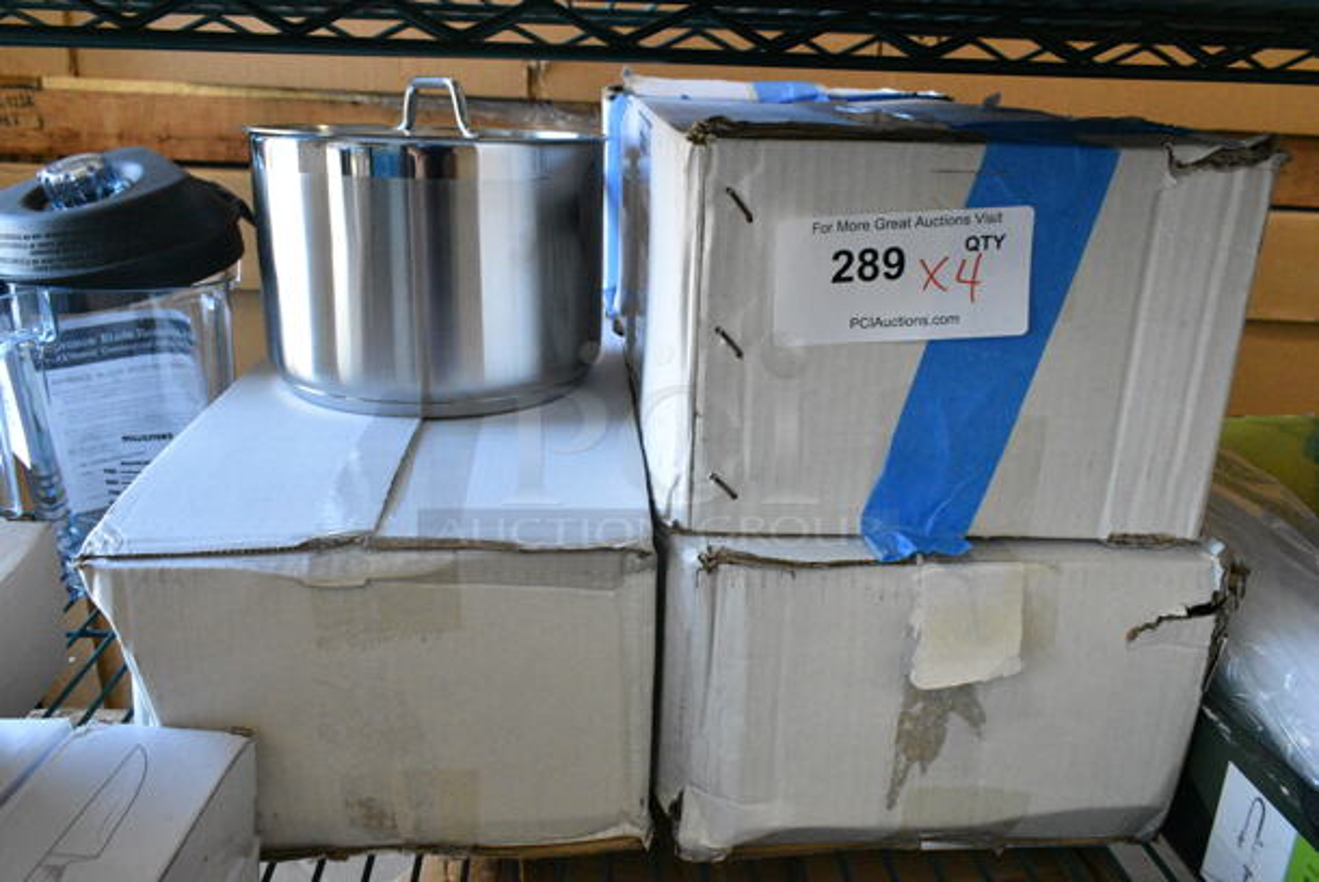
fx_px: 990
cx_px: 660
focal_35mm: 27
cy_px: 441
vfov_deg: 48.0
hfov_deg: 67.3
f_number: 8
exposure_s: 1/250
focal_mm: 18
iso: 6400
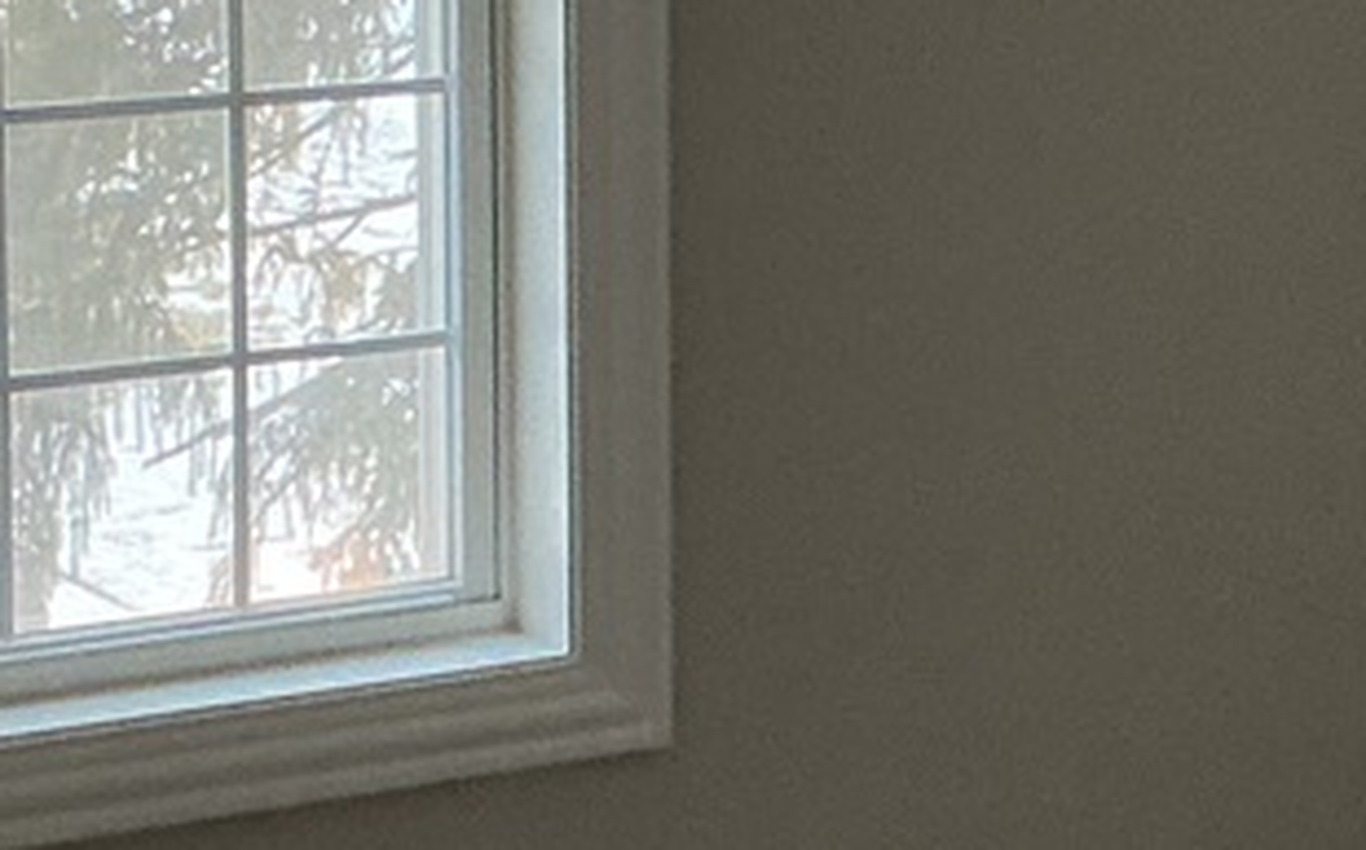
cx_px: 1265
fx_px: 5318
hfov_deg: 14.5
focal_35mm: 143
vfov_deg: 9.1
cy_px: 181
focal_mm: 3
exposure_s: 1/50
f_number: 1.8
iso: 200
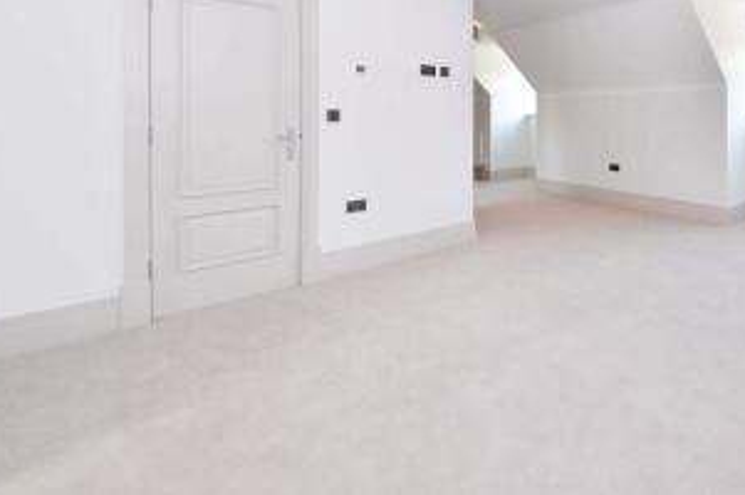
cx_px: 515
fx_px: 393
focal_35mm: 19
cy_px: 108
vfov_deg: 59.9
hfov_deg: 83.0
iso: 250
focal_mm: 12
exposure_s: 1/40
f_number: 6.3
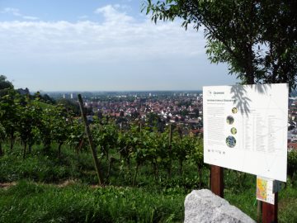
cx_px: 148
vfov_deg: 49.7
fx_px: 240
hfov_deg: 63.4
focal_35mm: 28
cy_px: 112
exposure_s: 1/320
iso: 100
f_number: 8
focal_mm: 4.7
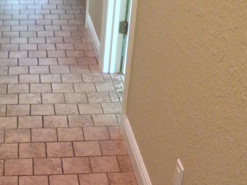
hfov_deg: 29.5
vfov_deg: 22.1
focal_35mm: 65
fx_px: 464
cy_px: 165
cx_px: 71
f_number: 2.4
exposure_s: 1/20
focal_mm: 4.12
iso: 320
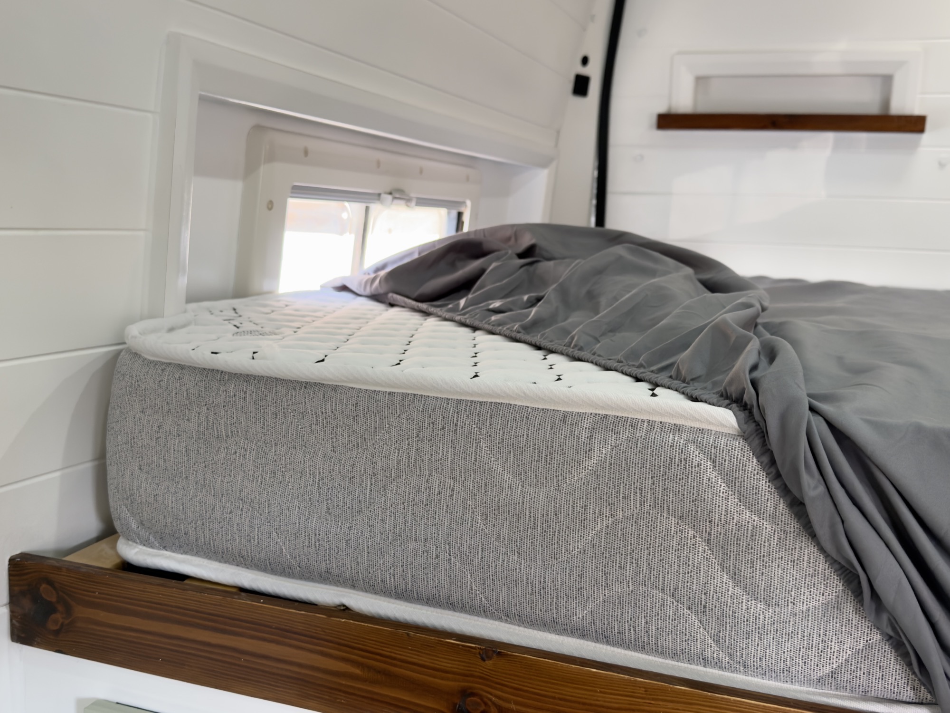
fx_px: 961
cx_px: 475
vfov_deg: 40.7
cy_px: 356
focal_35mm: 35
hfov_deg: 52.6
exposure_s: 1/112
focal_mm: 6.76
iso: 200
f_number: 1.78
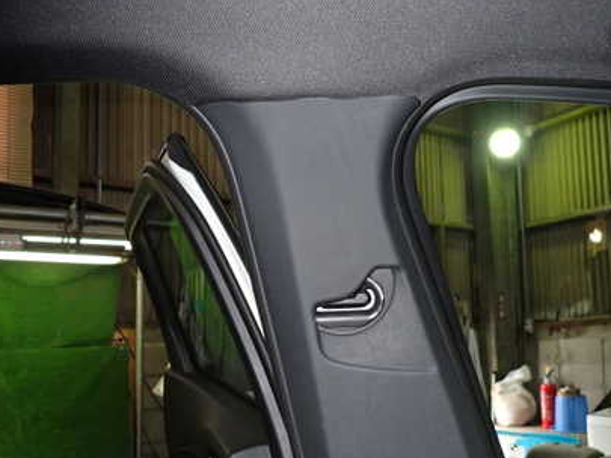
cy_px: 289
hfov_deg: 50.1
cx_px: 335
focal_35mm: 37
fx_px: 653
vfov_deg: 38.4
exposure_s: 1/30
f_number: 5.6
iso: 320
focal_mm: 4.5
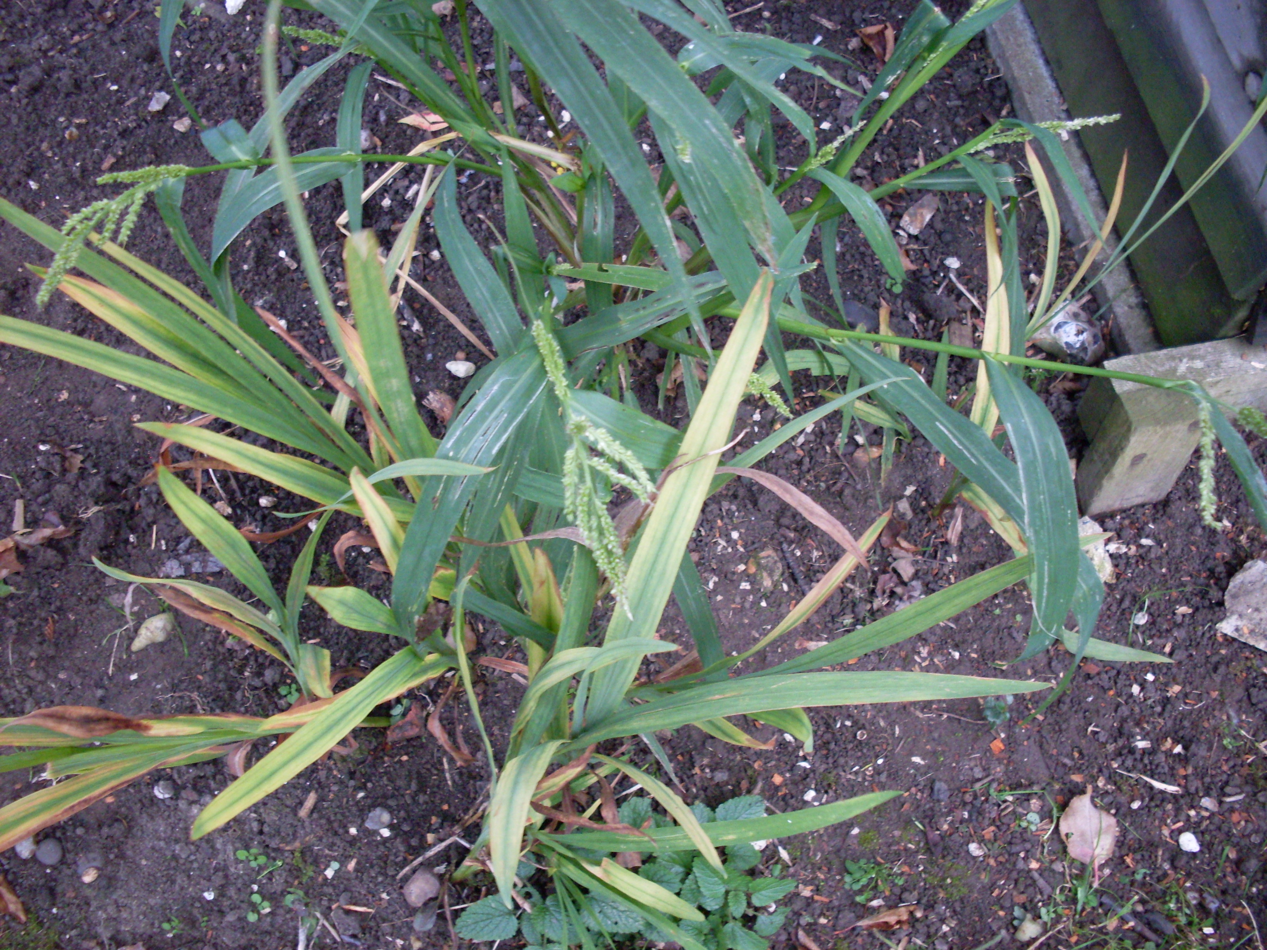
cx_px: 634
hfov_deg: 49.0
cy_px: 475
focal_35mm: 38
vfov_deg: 37.7
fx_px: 1391
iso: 200
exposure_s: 1/45
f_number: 2.8
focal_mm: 6.3
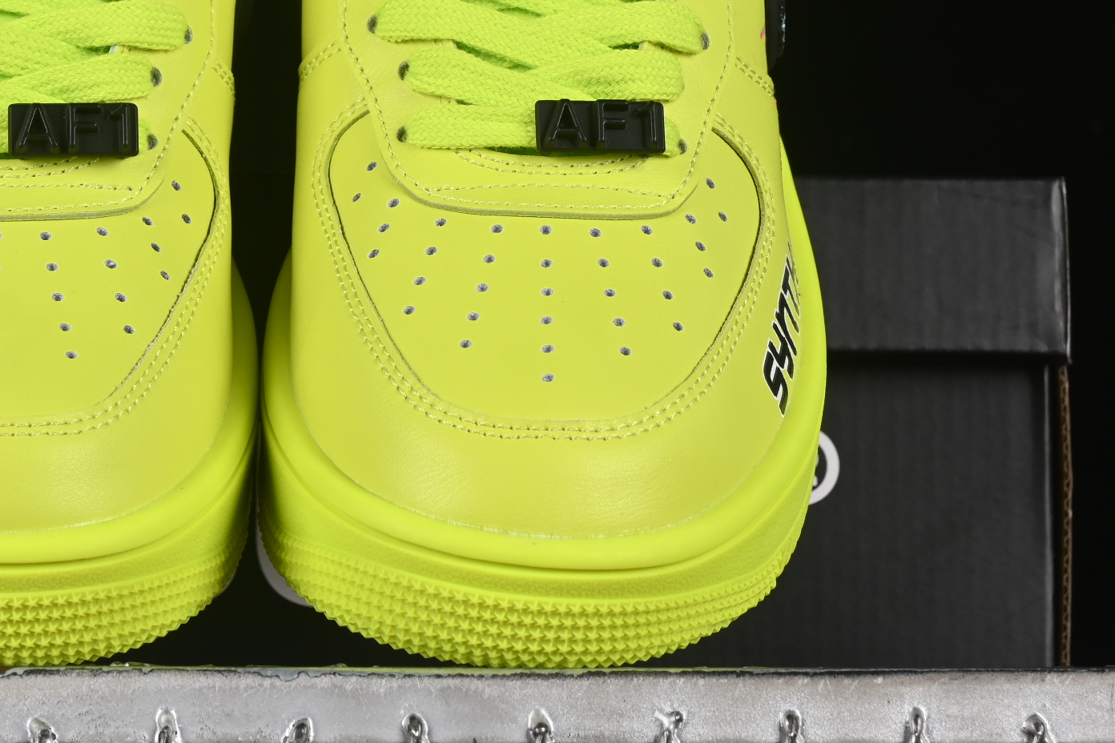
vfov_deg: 9.1
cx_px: 280
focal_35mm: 150
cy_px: 214
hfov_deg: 13.6
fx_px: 4645
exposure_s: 1/80
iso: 160
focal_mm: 50
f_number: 8
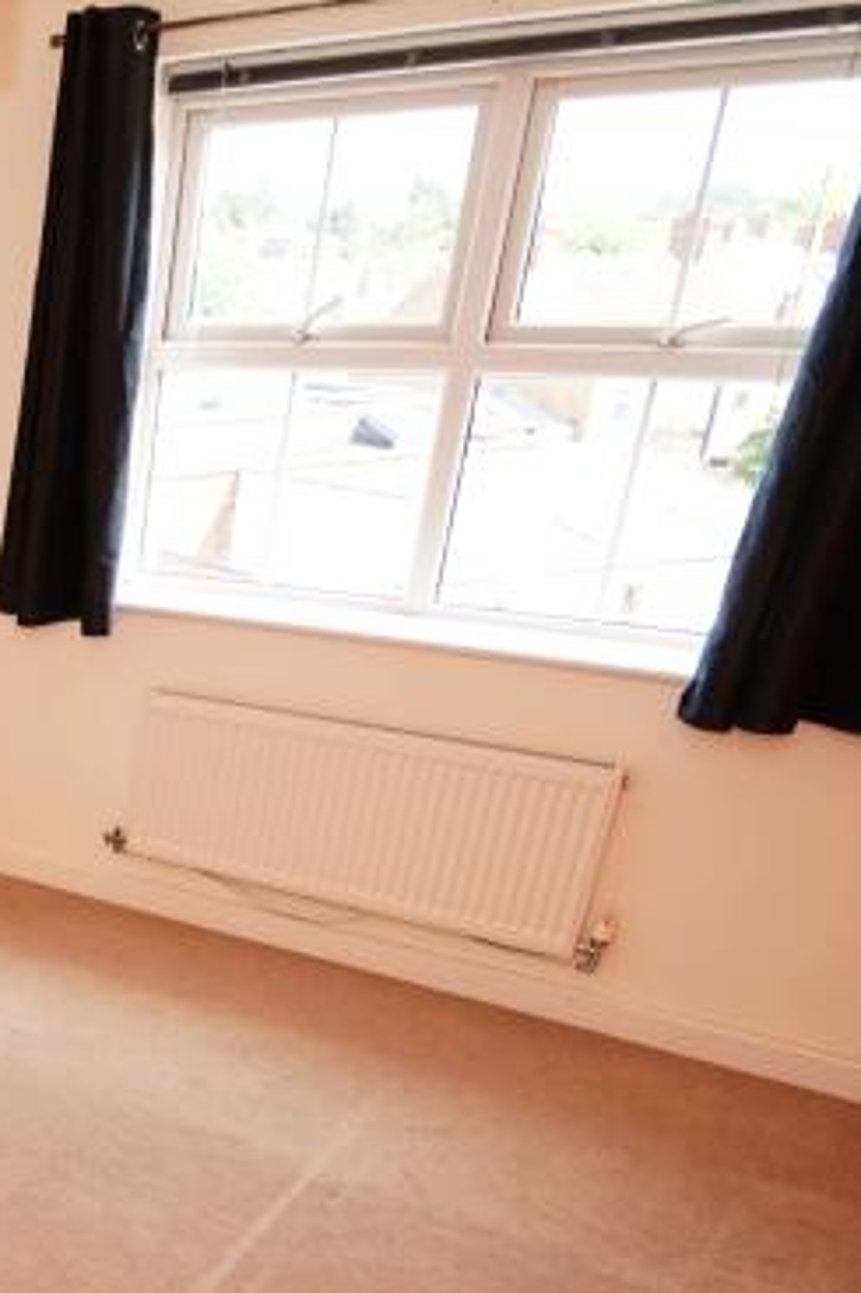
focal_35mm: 39
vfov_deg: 47.4
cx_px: -383
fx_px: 1400
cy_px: 996
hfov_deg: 26.3
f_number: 2.8
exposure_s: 1/80
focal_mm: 14
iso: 100
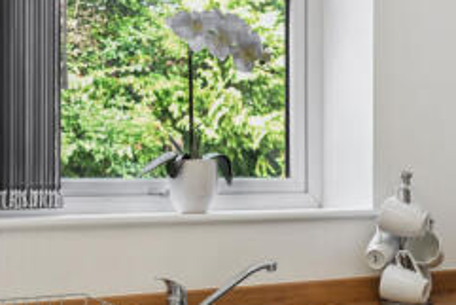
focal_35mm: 69
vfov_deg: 19.7
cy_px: 177
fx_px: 874
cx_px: 365
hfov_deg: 28.6
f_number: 4.5
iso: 100
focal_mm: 35
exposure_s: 1/50
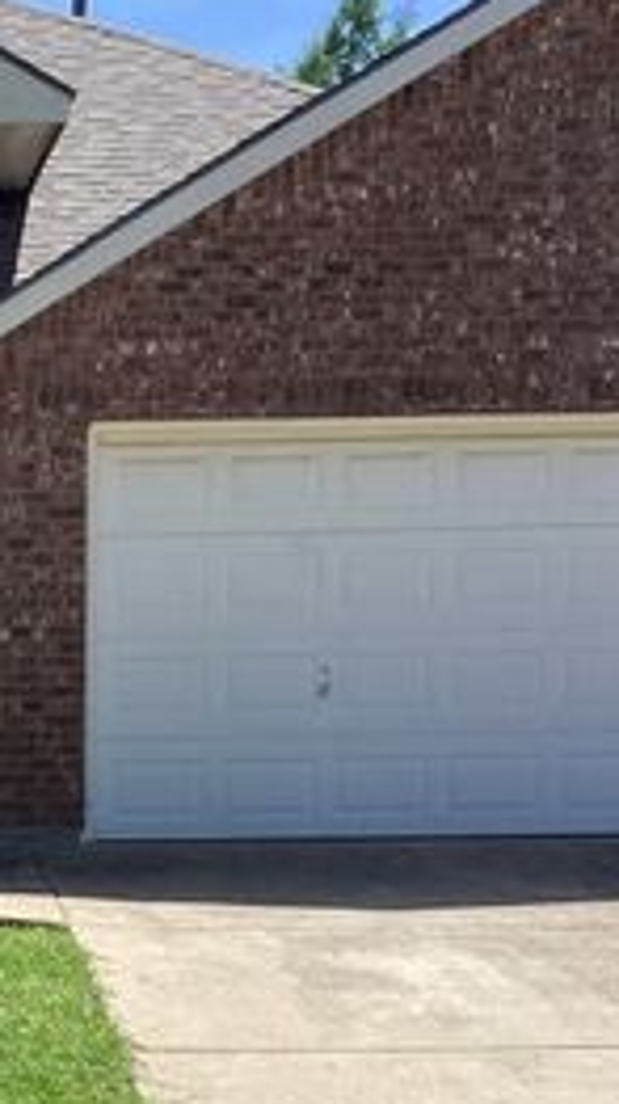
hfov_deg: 13.4
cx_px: -232
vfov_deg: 24.3
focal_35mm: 86
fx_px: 2514
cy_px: 916
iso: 25
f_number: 2.4
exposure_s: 1/1006
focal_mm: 3.3
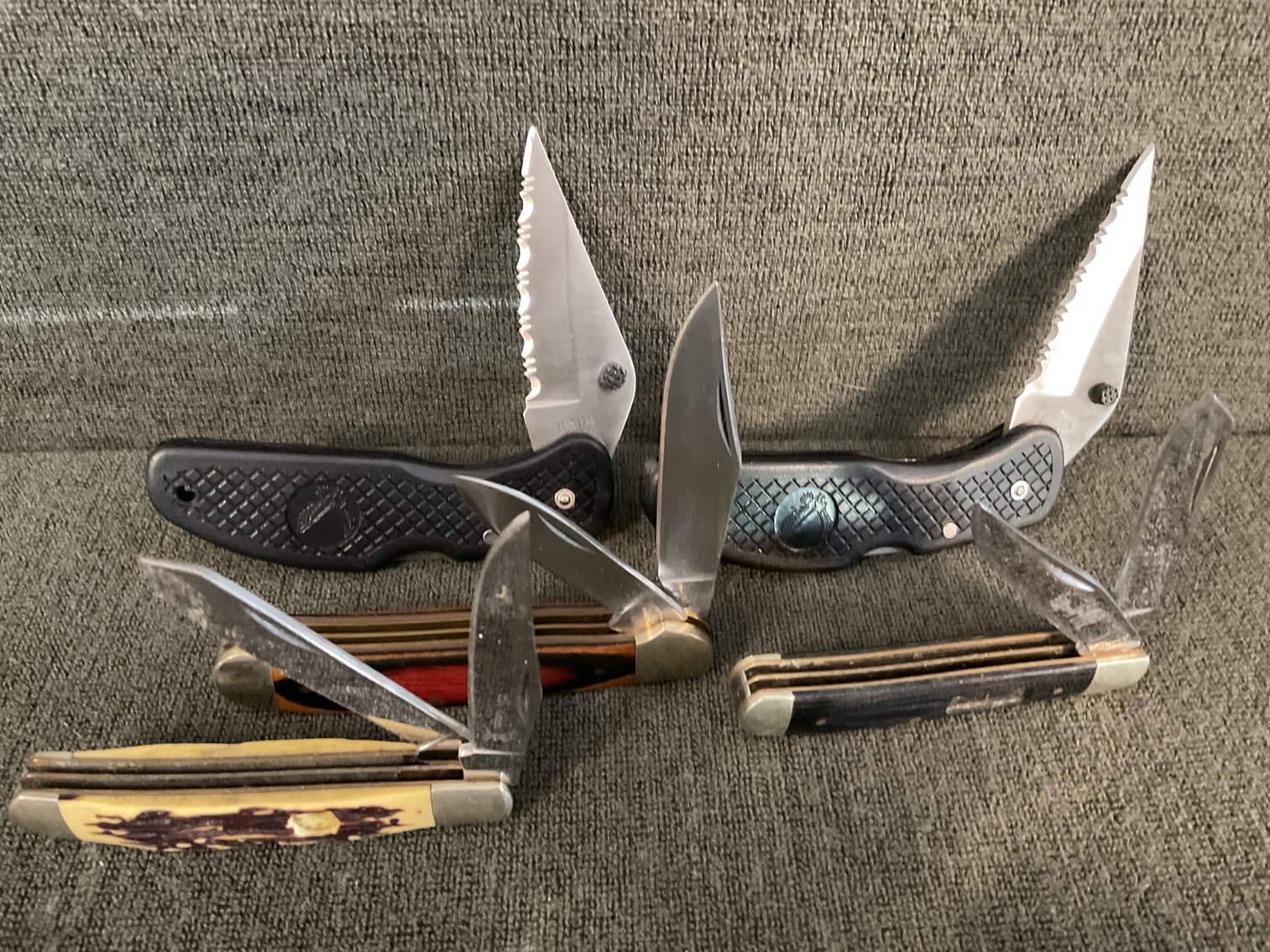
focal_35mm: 29
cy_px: 476
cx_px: 635
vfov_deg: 48.2
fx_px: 1064
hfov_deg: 61.7
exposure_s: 1/30
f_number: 1.8
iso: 500
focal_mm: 3
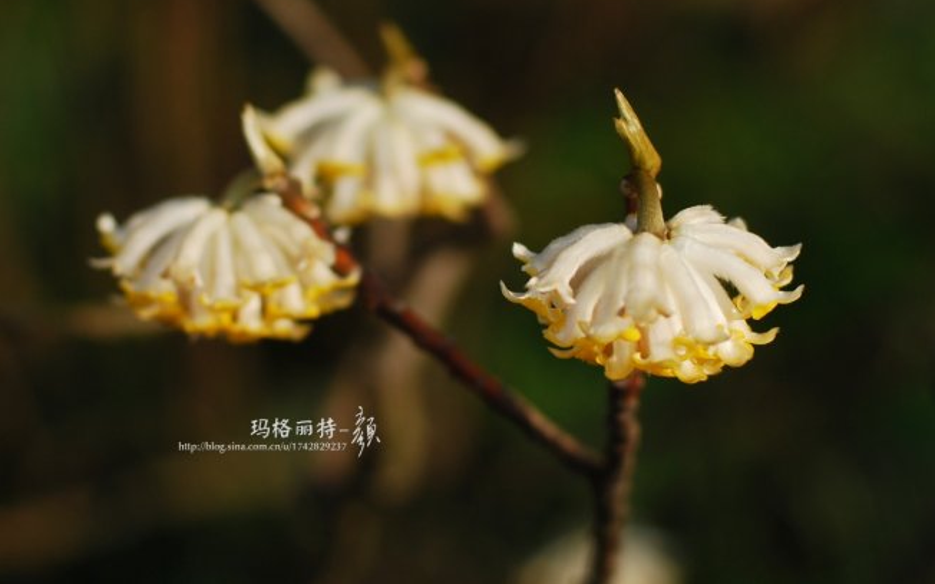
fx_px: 2063
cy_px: 255
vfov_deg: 16.1
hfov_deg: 25.5
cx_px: 469
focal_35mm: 81
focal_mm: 50
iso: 100
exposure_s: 1/2500
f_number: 2.8
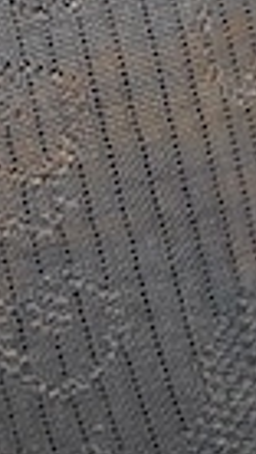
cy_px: -112
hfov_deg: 3.9
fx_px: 3691
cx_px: -158
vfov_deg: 7.0
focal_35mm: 307
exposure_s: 1/125
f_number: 3.5
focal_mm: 30
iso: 1250
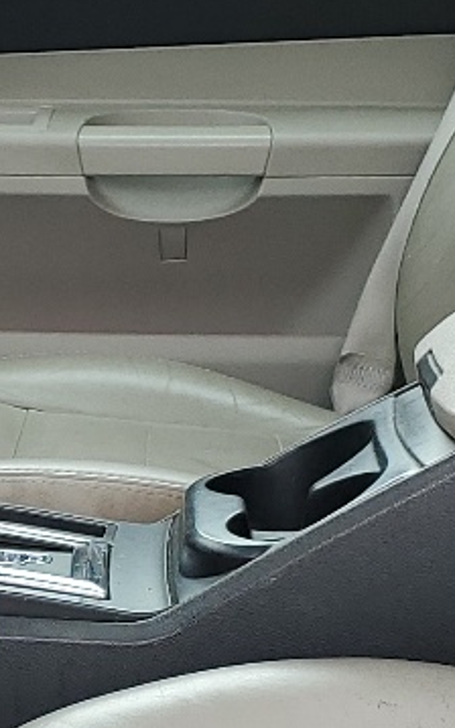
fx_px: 2443
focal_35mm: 123
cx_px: -22
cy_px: 588
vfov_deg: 16.8
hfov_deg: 10.5
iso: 50
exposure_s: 1/164
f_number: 1.5
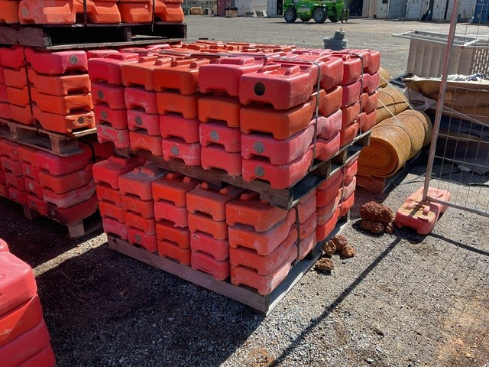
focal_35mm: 29
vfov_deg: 48.2
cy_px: 184
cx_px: 244
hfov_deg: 61.7
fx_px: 410
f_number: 1.8
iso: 16
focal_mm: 3
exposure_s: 1/709
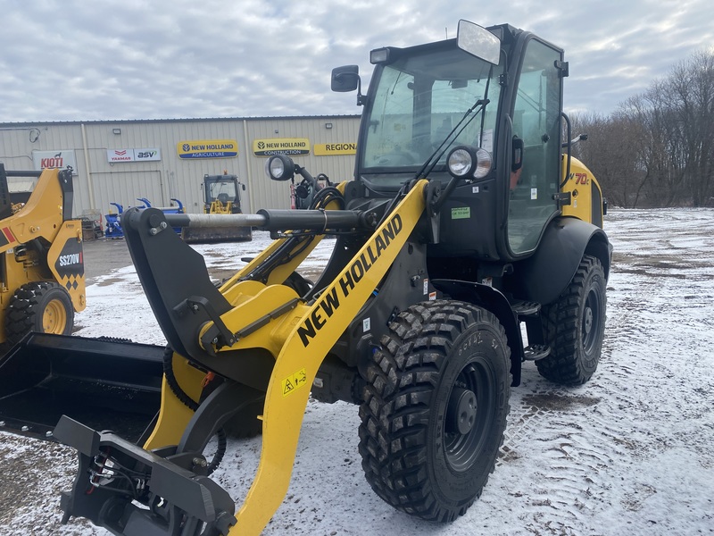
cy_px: 268
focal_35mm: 26
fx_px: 536
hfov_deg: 67.3
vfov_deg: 53.1
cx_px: 357
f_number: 1.8
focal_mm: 4.25
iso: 32
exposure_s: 1/1206
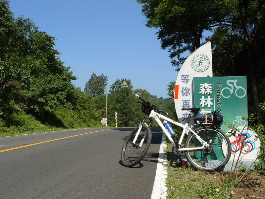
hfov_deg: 52.6
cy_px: 100
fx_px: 268
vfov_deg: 40.7
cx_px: 132
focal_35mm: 35
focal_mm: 7.8
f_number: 6.3
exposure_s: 1/350
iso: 80
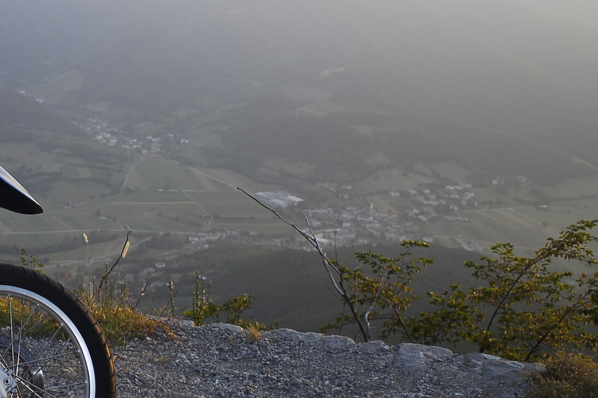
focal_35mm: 66
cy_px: 109
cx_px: 4
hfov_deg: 28.7
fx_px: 1096
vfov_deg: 20.5
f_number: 3.5
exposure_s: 1/100
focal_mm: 20
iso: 100
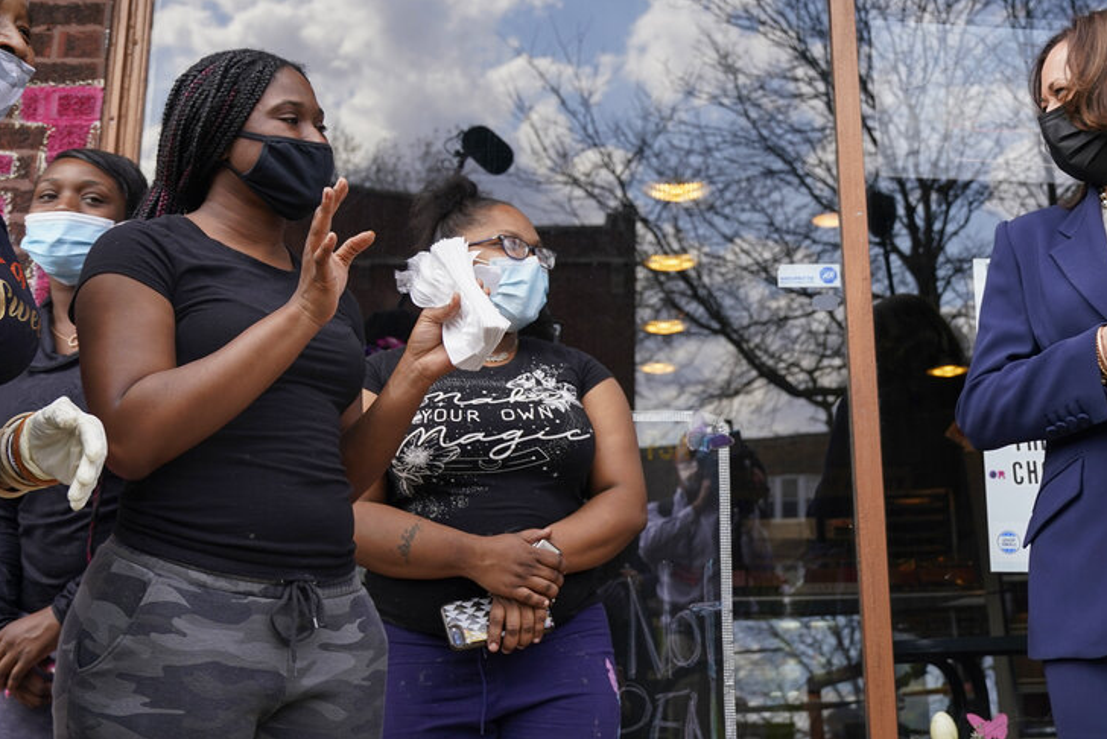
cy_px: 250
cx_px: 687
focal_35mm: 45
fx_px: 1384
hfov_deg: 43.3
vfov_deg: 29.7
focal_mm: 32
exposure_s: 1/400
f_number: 4.5
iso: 200
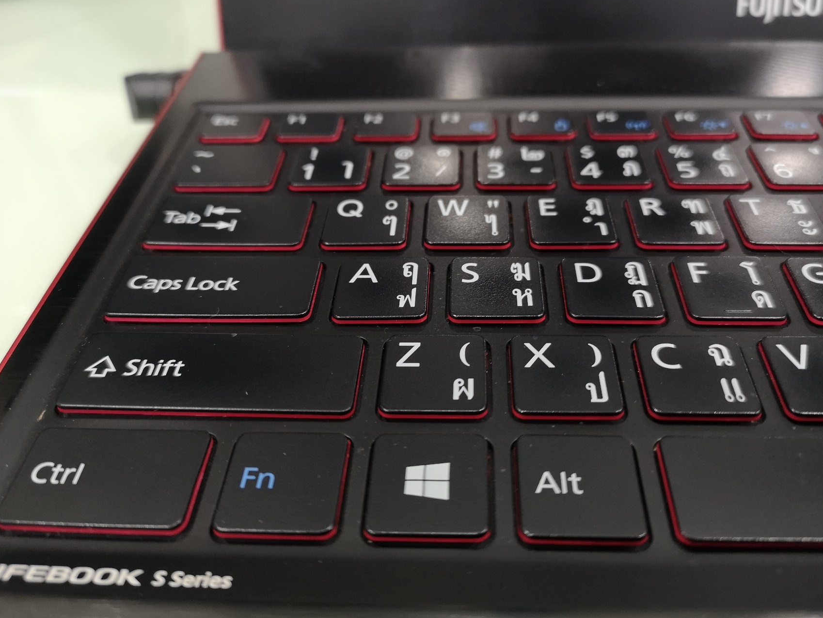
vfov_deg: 48.2
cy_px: 290
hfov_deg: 61.6
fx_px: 690
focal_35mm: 29
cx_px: 430
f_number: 1.8
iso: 320
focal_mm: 3.95
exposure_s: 1/33.3
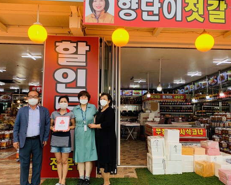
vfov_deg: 51.5
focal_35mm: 28
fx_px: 191
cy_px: 95
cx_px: 115
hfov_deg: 62.2
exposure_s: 1/350
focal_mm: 4.25
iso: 25
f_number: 1.8
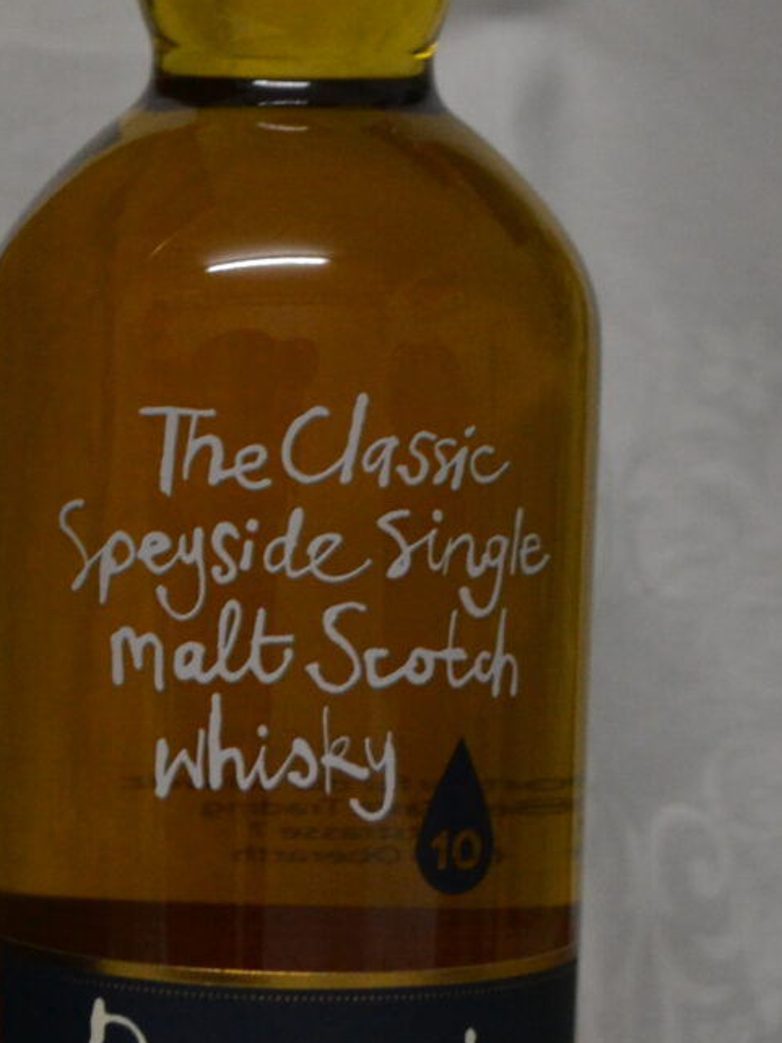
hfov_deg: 8.9
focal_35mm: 167
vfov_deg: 11.7
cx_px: 30
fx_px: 5026
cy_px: -21
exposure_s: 1/60
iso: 640
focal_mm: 29
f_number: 4.5
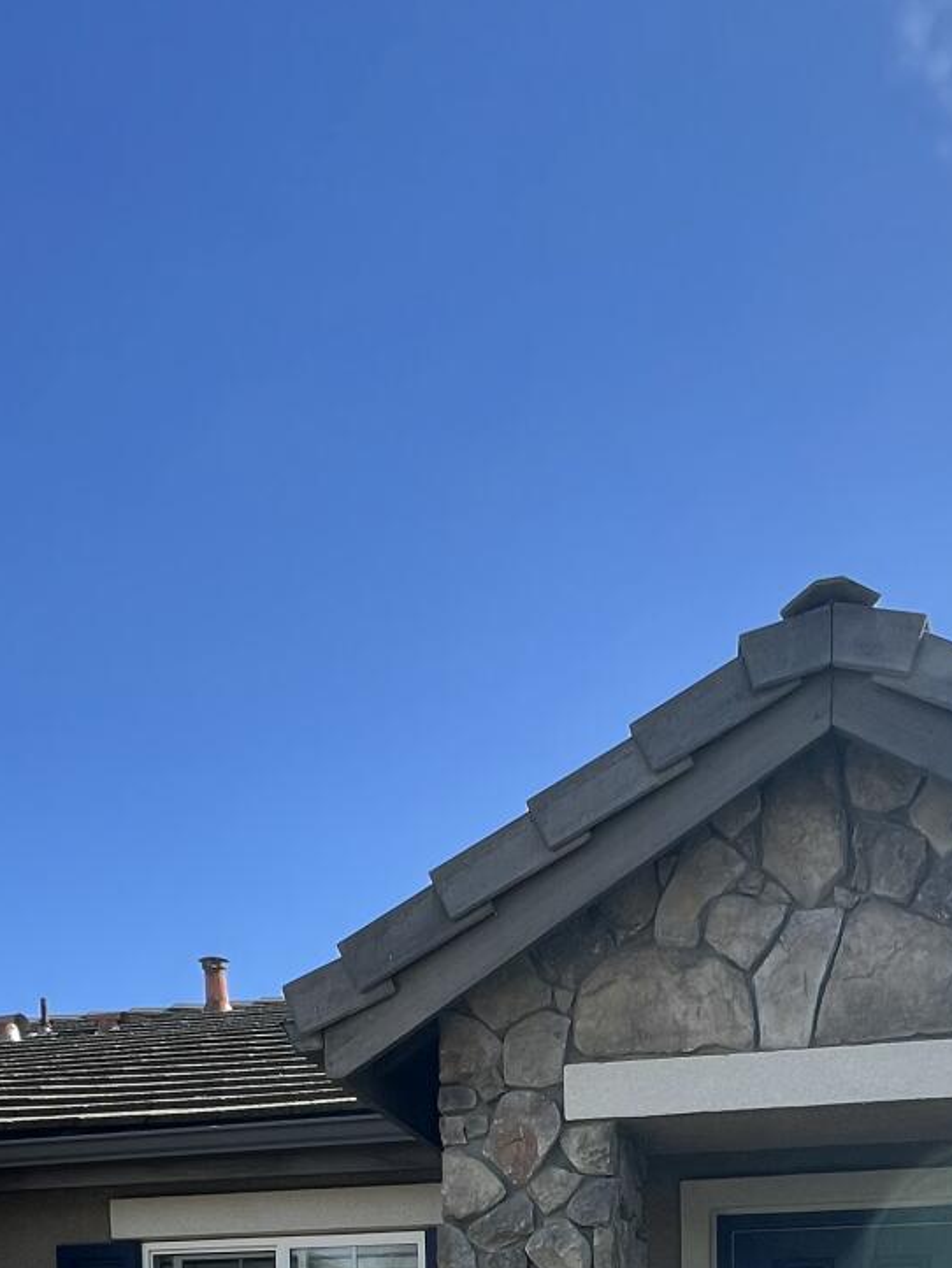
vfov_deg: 36.8
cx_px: 634
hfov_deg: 39.2
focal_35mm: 36
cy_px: 1582
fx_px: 1319
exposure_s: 1/673
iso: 32
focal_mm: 1.57
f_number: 1.8
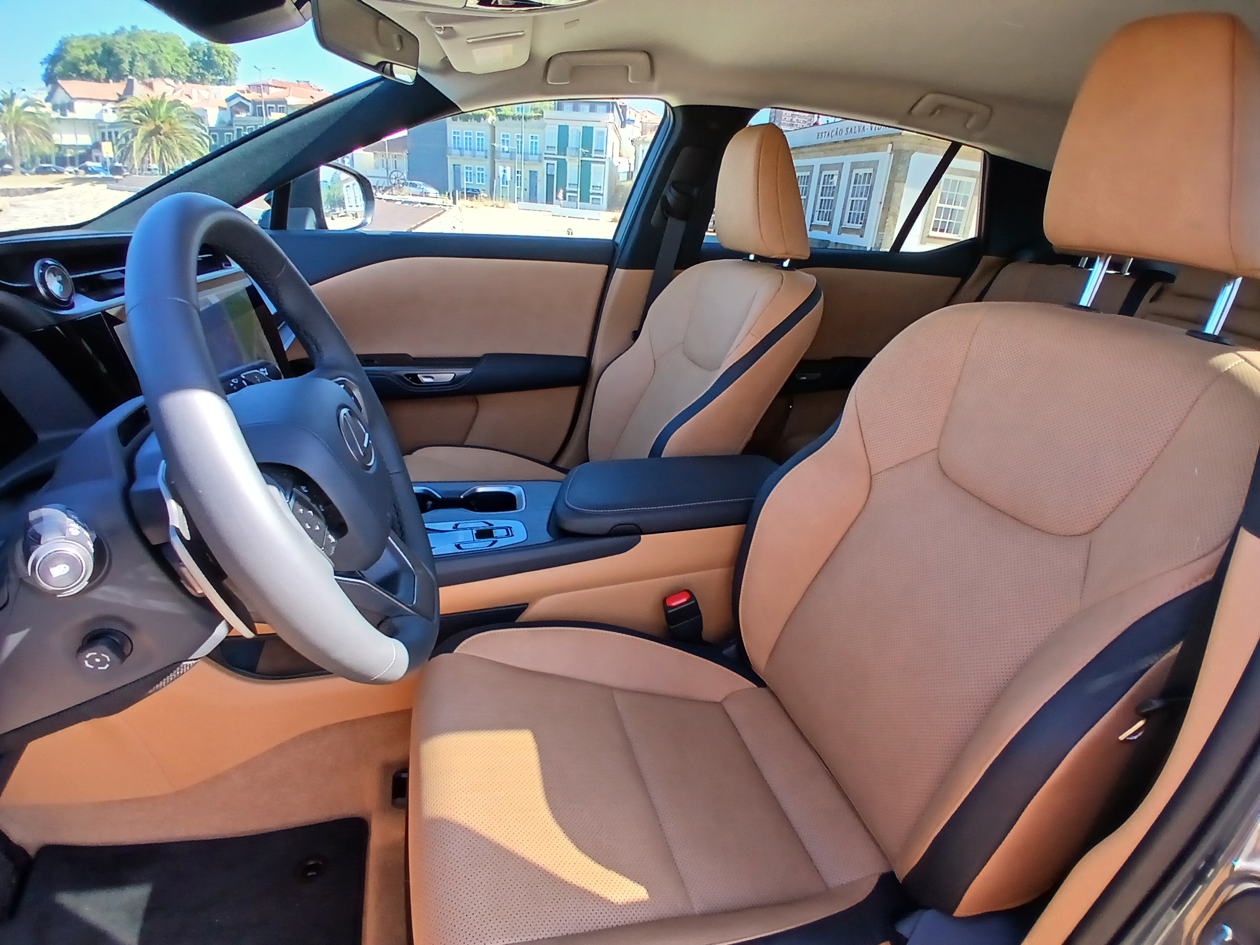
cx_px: 630
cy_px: 472
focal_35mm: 17
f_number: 2.2
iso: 50
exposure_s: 1/102
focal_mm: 1.4
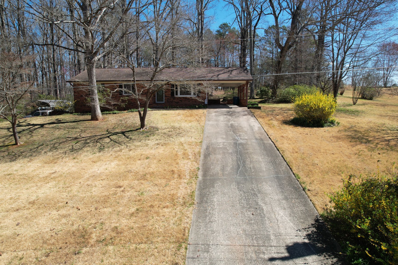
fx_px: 243
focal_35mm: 22
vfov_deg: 57.2
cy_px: 132
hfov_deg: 78.6
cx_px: 199
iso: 110
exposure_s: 1/1250
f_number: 2.8
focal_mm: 8.38
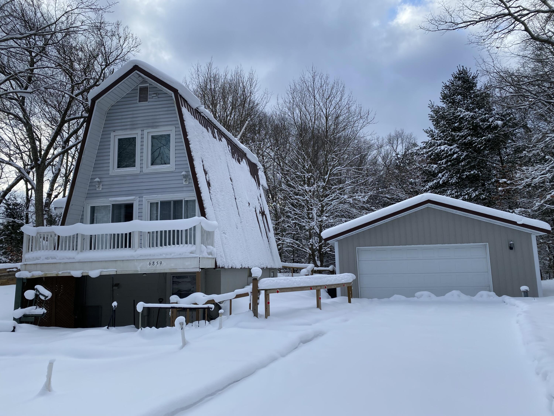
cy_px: 208
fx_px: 416
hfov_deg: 67.3
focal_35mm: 26
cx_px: 277
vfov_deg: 53.1
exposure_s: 1/2028
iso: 32
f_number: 1.8
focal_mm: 4.25
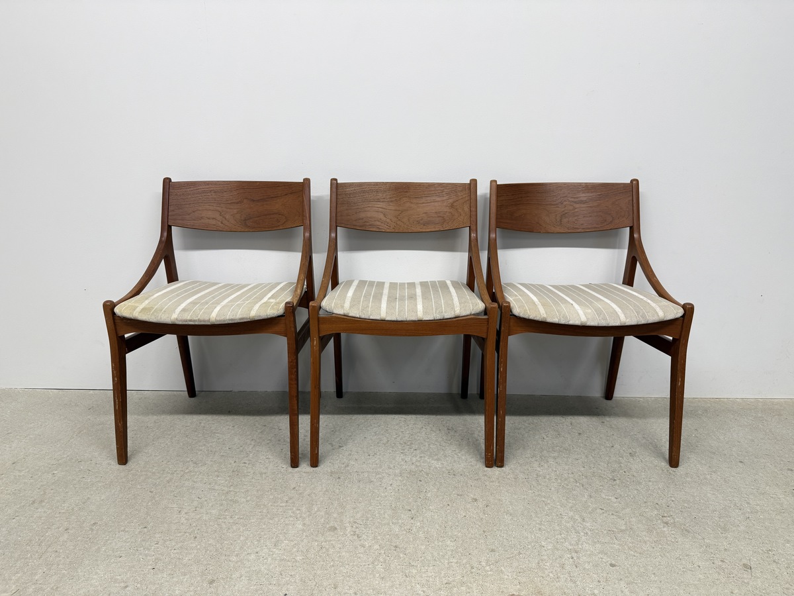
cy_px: 298
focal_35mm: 24
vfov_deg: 56.8
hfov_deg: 71.6
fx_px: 550
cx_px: 397
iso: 160
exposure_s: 1/121
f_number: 1.78
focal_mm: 6.76
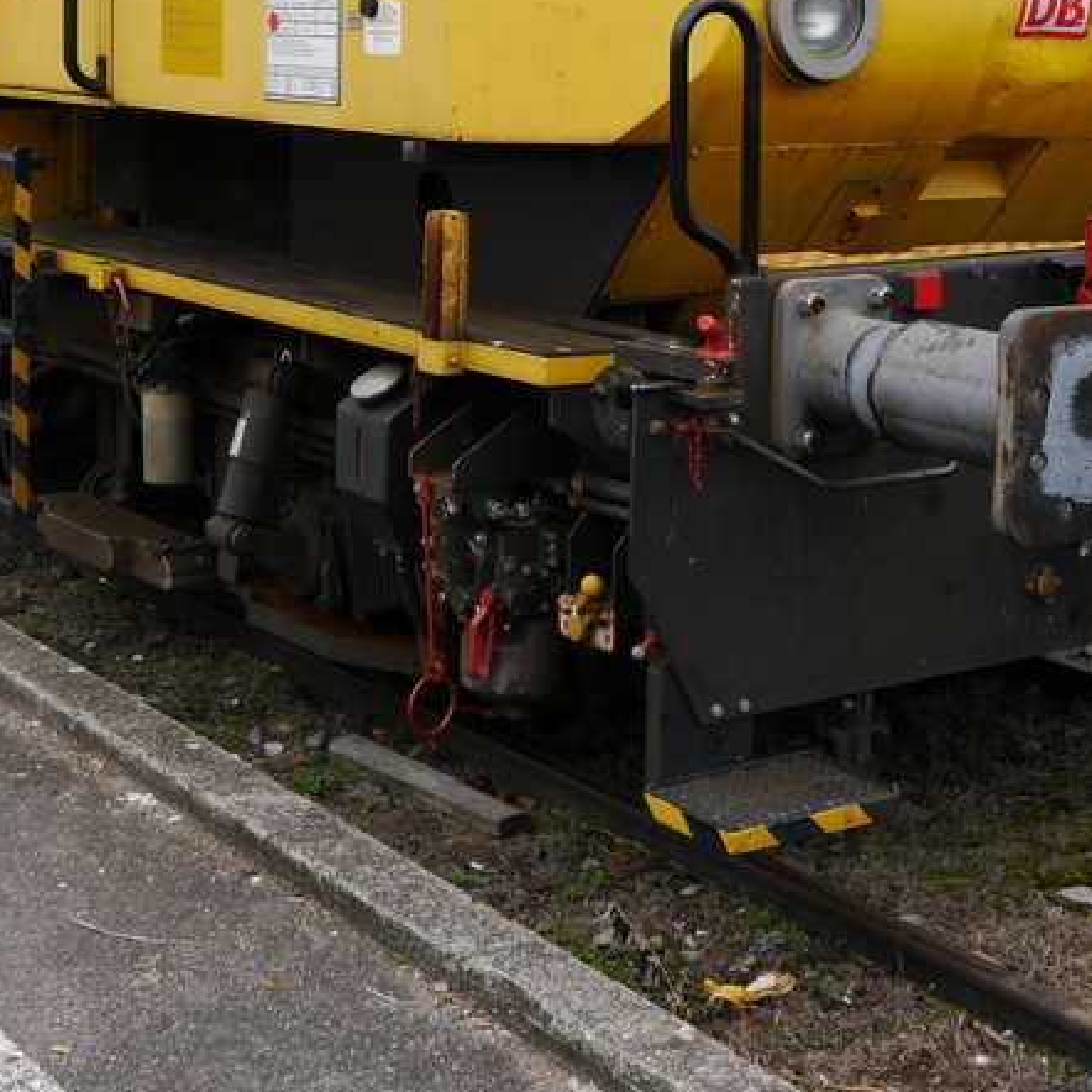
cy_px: 47
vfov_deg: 23.2
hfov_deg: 24.0
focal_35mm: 72
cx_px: 511
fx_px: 2570
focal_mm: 15
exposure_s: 1/200
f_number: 4.5
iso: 160
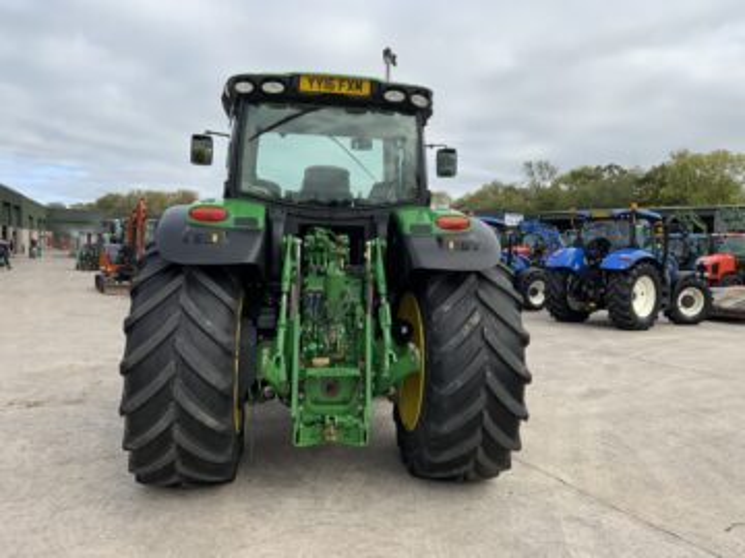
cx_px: 372
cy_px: 279
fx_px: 624
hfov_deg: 61.7
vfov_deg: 48.2
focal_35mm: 29
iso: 16
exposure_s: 1/929
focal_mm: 3
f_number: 1.8
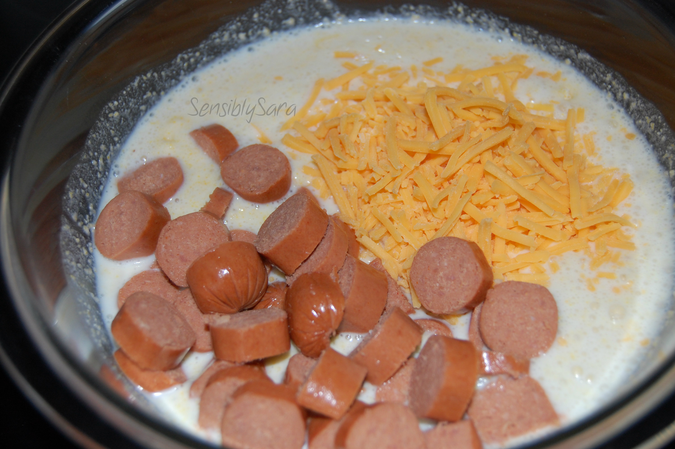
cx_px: 338
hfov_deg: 37.9
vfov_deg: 25.7
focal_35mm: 52
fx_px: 983
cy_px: 224
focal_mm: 35
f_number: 4.8
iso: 400
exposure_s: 1/60
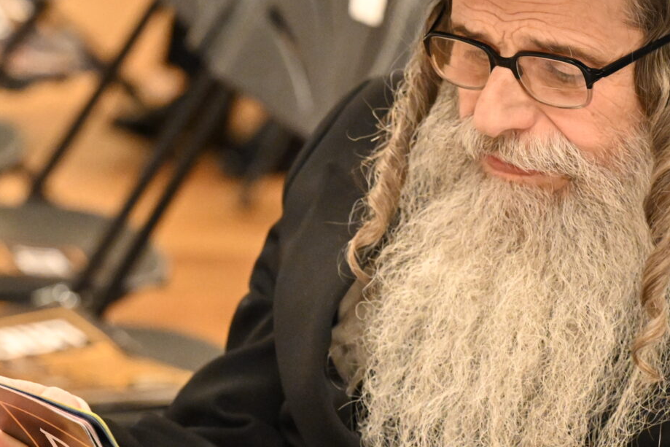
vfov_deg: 5.0
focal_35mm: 273
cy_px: 235
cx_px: 383
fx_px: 5081
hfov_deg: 7.5
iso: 5000
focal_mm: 98
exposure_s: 1/80
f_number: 3.5
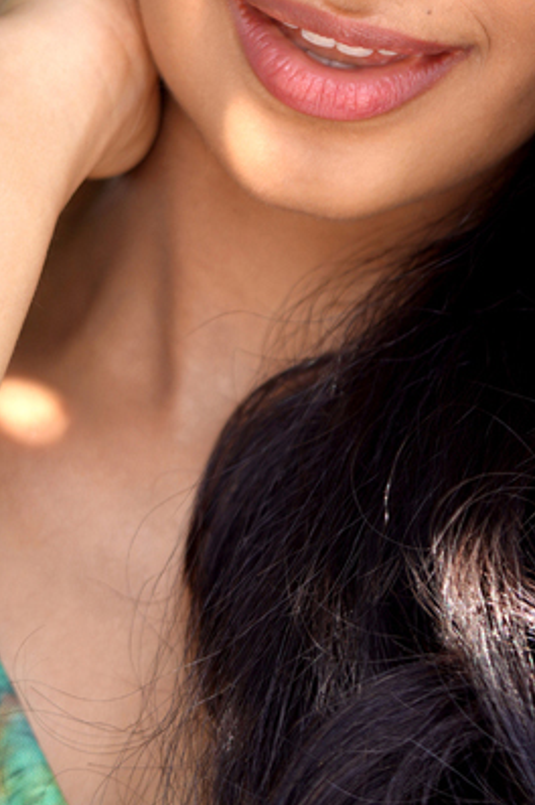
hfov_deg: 4.5
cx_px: 331
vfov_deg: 6.7
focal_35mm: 308
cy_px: 29
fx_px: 6877
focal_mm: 90
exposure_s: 1/320
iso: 80
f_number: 3.5
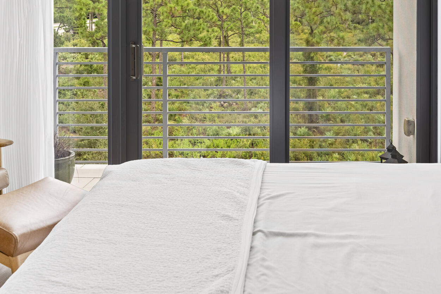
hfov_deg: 41.1
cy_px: 22
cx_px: 232
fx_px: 588
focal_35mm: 48
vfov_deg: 27.0
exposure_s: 1/40
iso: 500
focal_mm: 24
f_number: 8
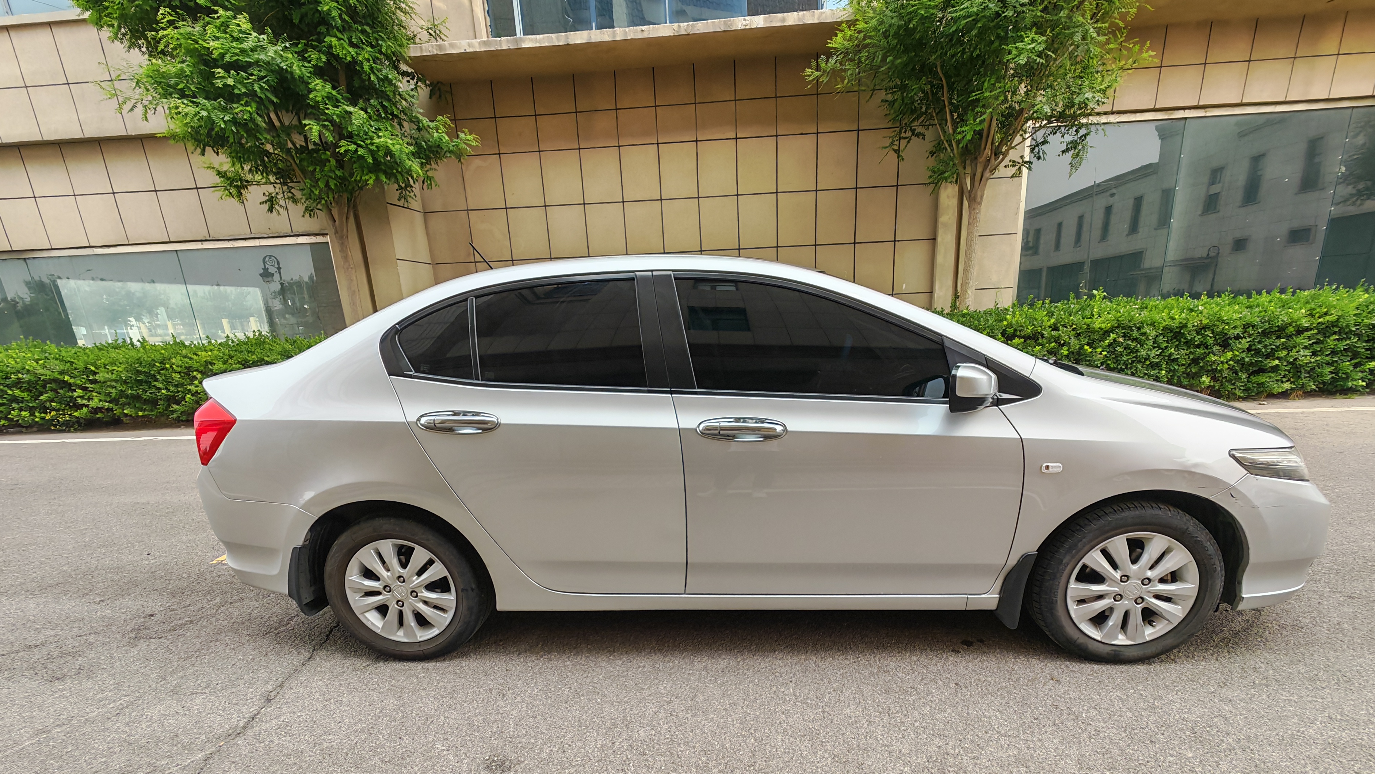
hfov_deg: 106.7
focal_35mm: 14
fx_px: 510
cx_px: 721
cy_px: 458
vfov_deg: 73.6
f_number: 2
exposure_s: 1/260
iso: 50
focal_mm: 1.82
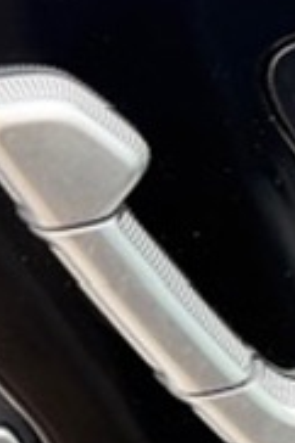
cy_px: 326
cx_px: 473
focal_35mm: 110
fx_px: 1355
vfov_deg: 18.5
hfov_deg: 11.8
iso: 200
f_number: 1.78
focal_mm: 6.76
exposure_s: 1/65
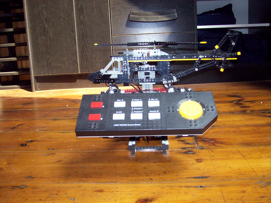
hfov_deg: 51.4
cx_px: 136
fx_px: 282
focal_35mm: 36
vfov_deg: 39.6
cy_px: 102
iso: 140
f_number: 2.7
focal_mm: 6
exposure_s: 1/64
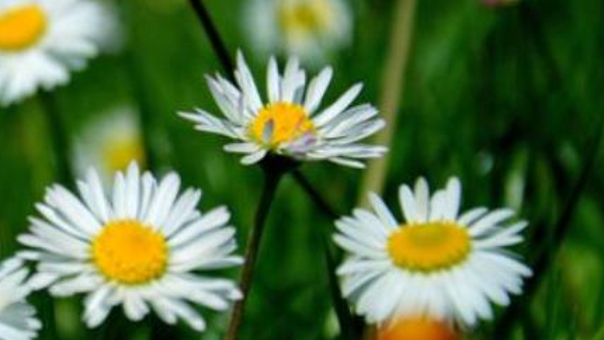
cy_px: 63
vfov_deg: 5.6
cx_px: -88
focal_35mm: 217
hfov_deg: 9.8
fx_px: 3476
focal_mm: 58
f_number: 5
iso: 100
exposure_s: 1/1250
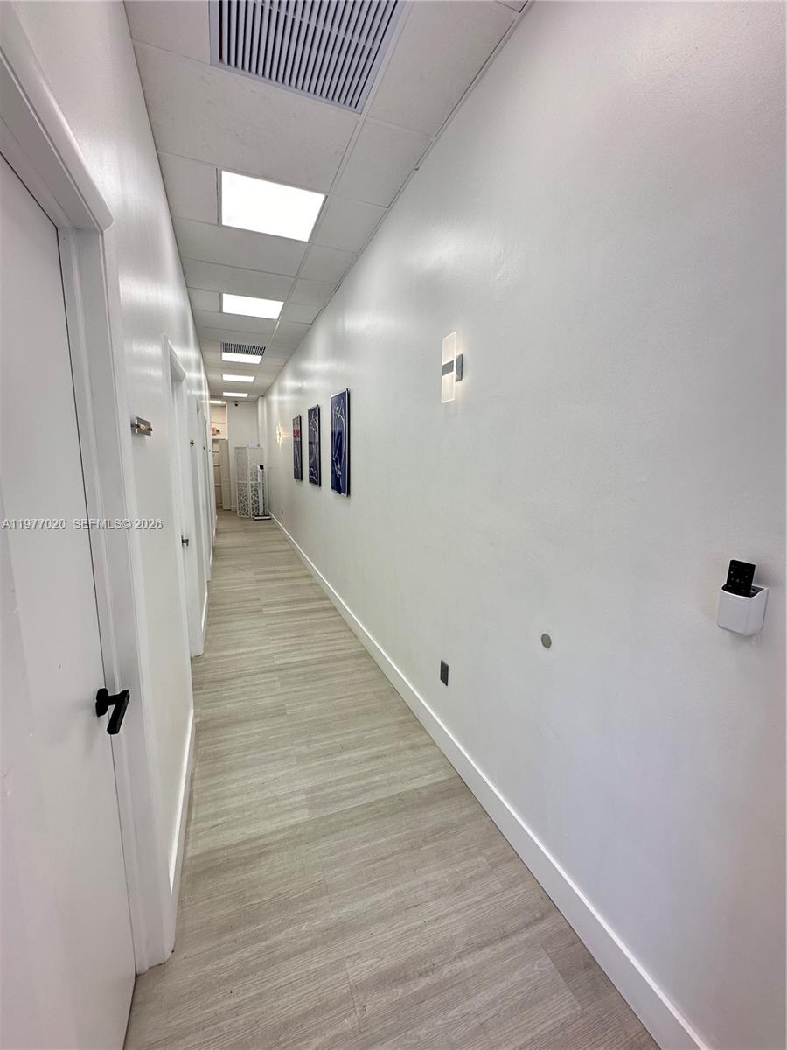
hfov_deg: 85.7
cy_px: 525
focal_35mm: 14
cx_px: 394
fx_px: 424
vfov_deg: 102.1
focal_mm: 2.22
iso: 64
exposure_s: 1/120
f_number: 2.2
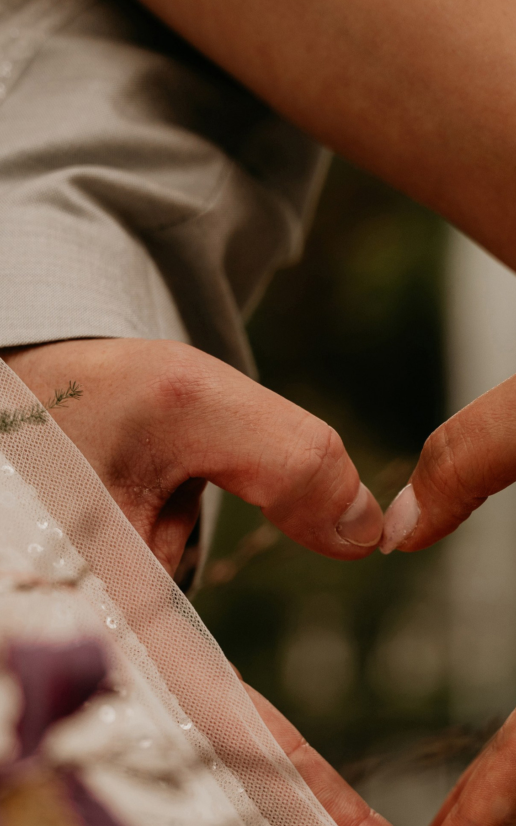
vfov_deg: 19.9
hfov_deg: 12.6
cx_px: 330
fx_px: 2340
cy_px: 611
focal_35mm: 104
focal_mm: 48
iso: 125
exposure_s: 1/400
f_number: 2.8
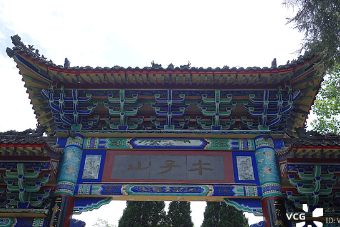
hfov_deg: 47.4
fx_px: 387
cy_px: 141
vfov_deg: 32.5
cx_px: 166
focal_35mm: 41
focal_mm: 10.4
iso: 125
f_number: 5.6
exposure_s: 1/400
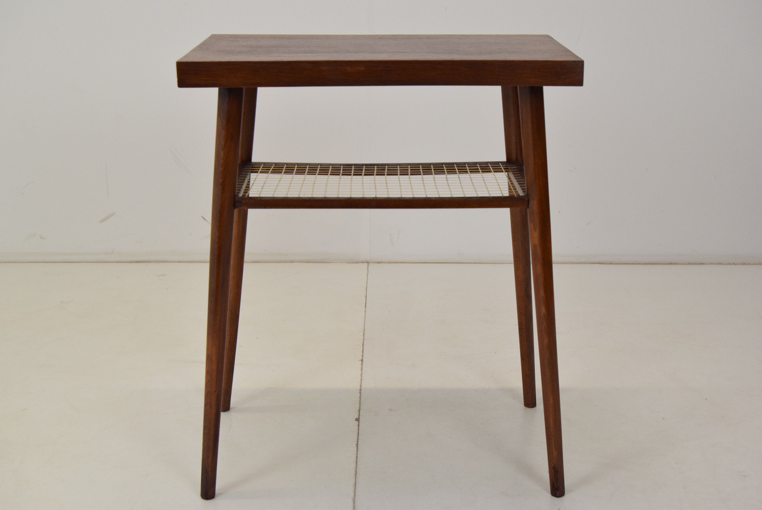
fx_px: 1207
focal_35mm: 57
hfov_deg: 35.0
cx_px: 381
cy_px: 255
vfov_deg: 23.8
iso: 1600
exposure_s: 1/250
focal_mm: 38
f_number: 8
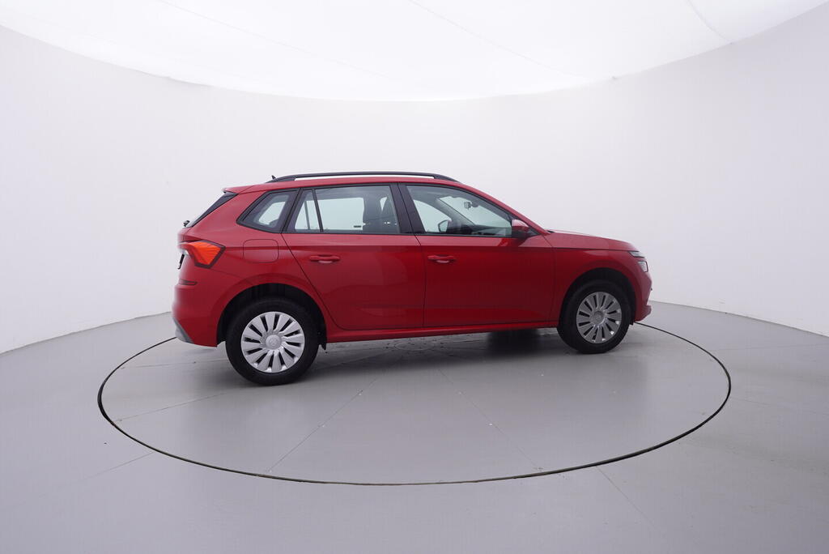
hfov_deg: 77.3
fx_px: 518
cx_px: 414
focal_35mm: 22
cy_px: 277
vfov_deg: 56.2
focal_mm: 15
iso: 200
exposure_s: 1/80
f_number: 5
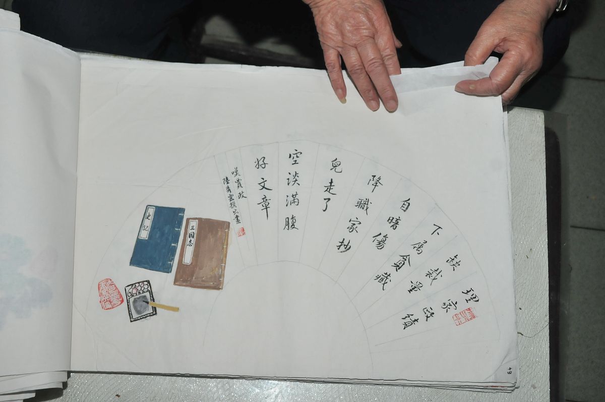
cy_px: 201
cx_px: 302
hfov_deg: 49.6
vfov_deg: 34.1
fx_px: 655
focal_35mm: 39
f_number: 5.6
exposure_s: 1/60
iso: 800
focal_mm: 26
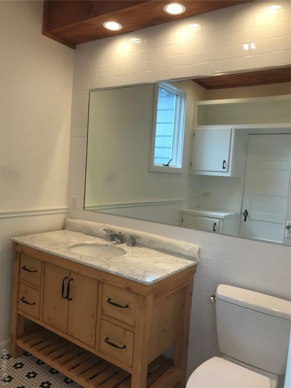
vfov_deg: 63.5
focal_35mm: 28
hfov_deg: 49.7
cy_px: 194
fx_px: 314
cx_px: 146
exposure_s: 1/120
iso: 25
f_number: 1.8
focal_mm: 3.99
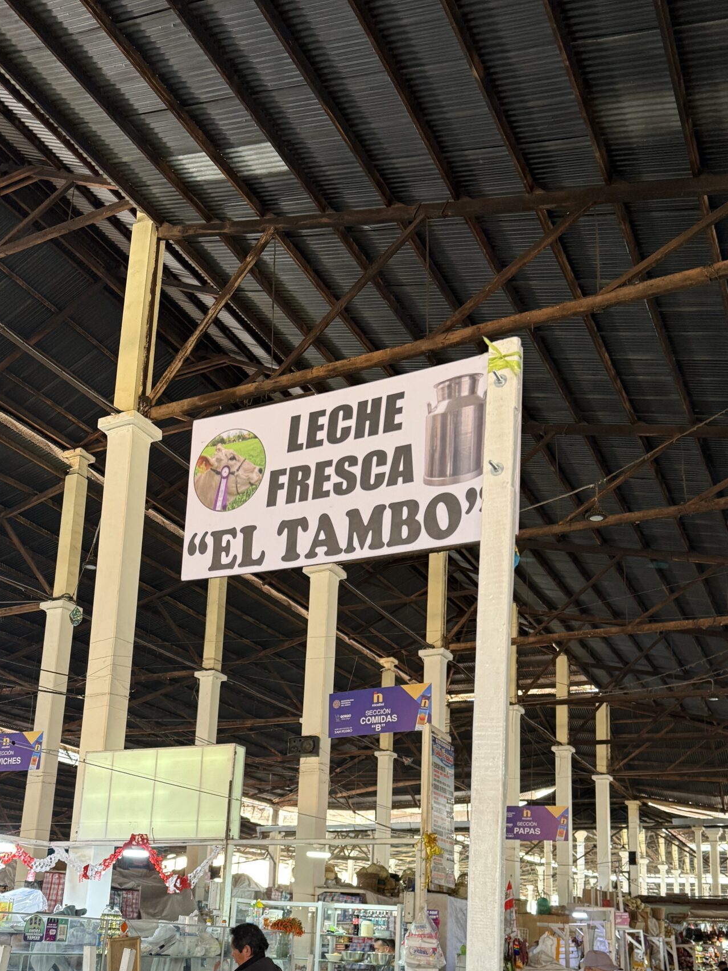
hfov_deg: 39.6
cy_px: 710
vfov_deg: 49.6
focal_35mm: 36
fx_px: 1010
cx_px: 337
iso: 200
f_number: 1.78
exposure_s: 1/60
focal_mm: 6.76
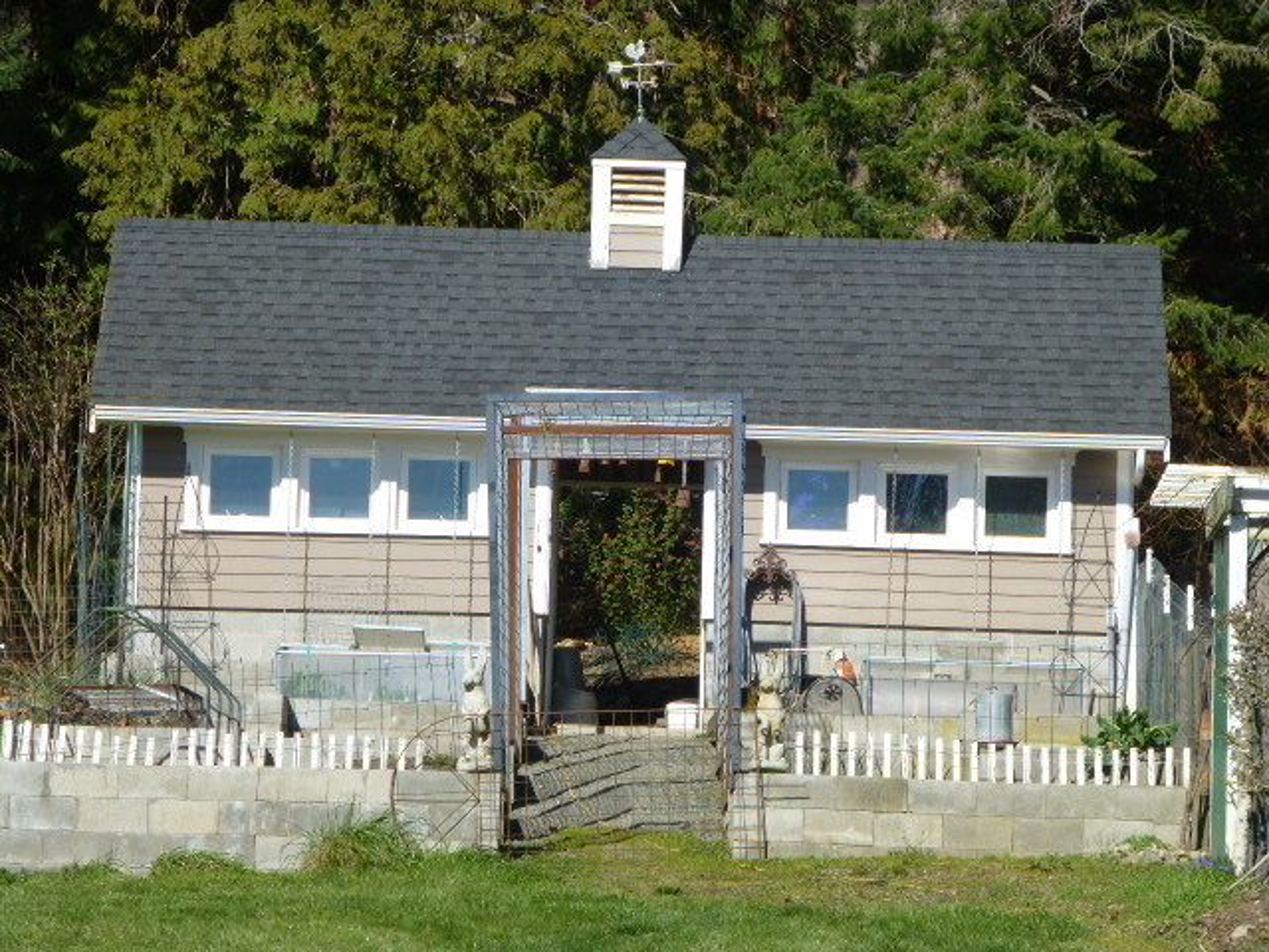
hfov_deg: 11.2
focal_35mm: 176
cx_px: 634
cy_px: 476
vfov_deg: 8.4
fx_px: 6452
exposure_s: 1/500
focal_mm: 31.3
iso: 100
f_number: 5.4
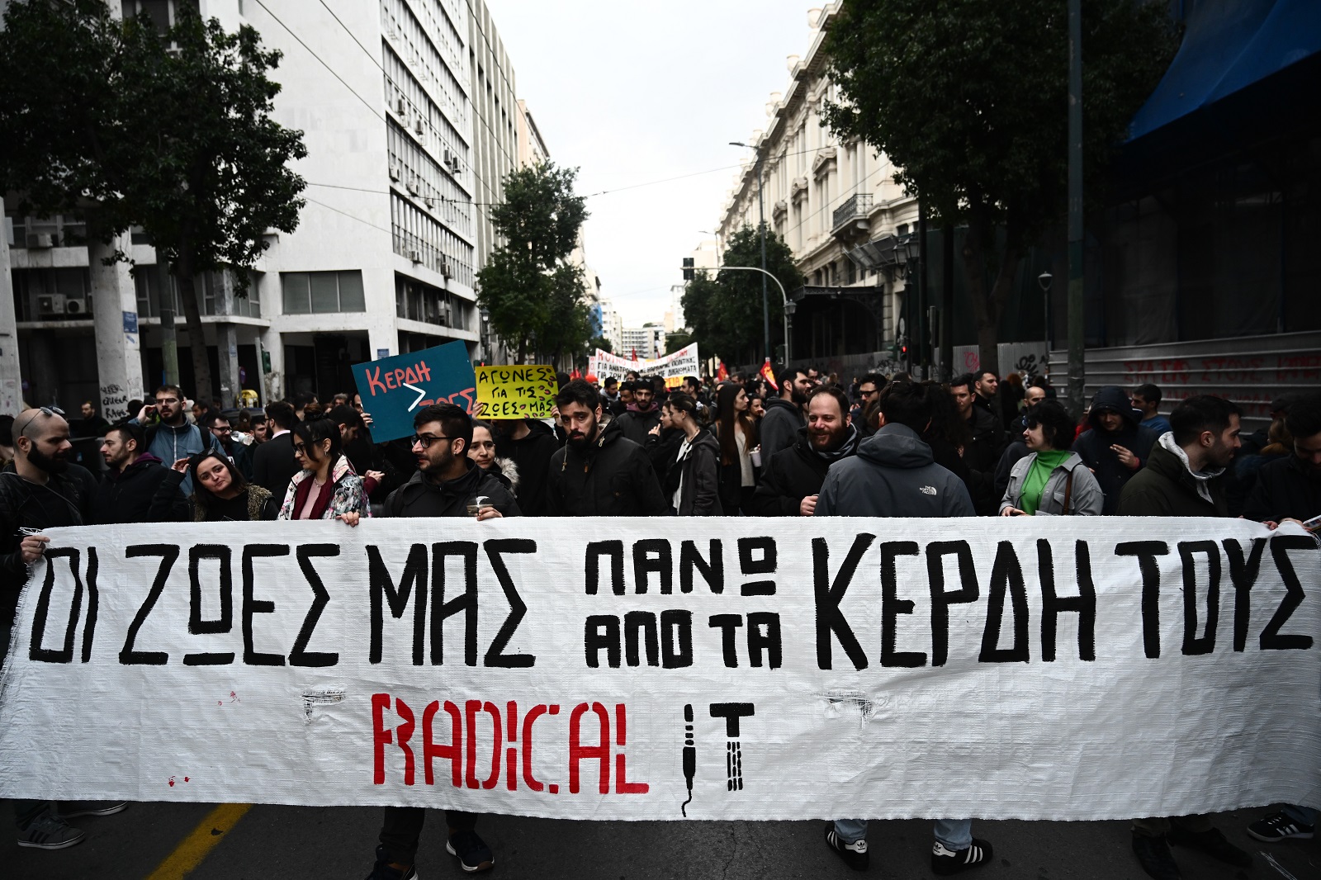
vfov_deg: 53.1
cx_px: 660
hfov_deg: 73.8
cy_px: 440
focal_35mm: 24
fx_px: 880
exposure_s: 1/2000
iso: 1250
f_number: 4
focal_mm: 24
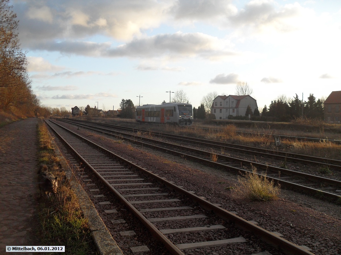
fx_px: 345
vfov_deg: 40.7
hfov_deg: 52.6
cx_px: 170
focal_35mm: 35
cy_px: 128
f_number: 2.8
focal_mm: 6.2
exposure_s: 1/350
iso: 100
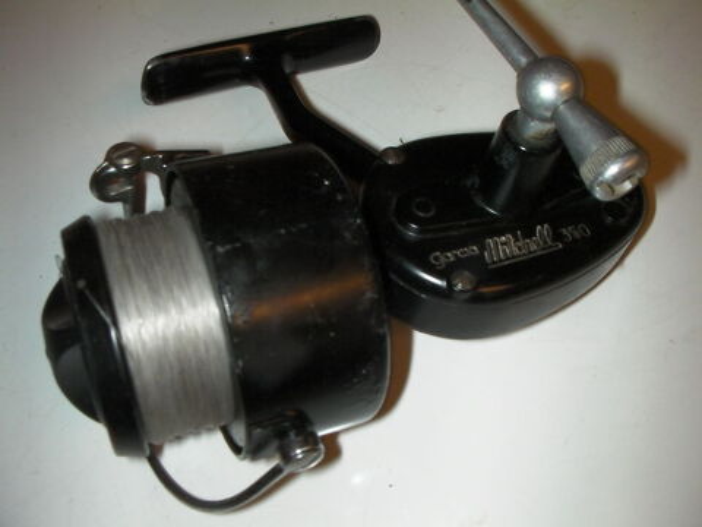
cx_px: 351
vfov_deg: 37.7
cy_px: 264
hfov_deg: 49.0
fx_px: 771
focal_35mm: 38
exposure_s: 1/30
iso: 200
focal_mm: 6.3
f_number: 5.6
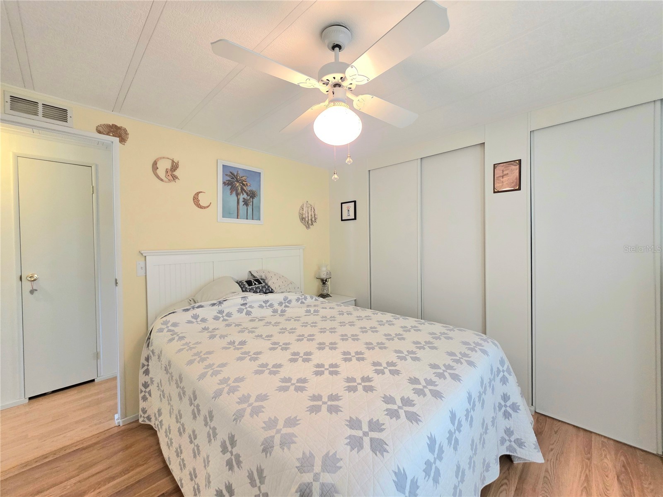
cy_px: 248
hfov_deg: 106.2
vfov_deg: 89.9
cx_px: 332
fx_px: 249
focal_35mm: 13
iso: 250
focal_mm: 2.2
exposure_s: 1/120
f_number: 1.9
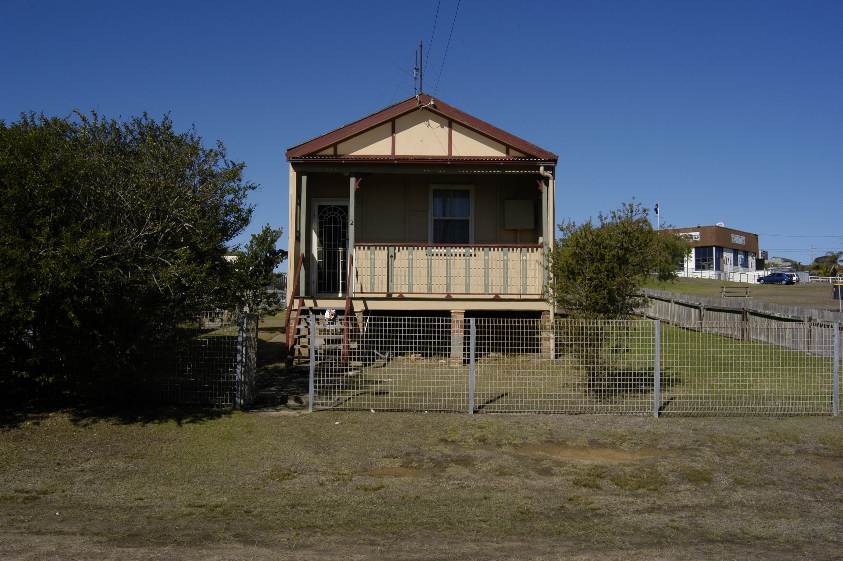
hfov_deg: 55.1
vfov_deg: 38.3
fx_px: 807
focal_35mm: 34
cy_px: 280
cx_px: 422
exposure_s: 1/500
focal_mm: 23
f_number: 11
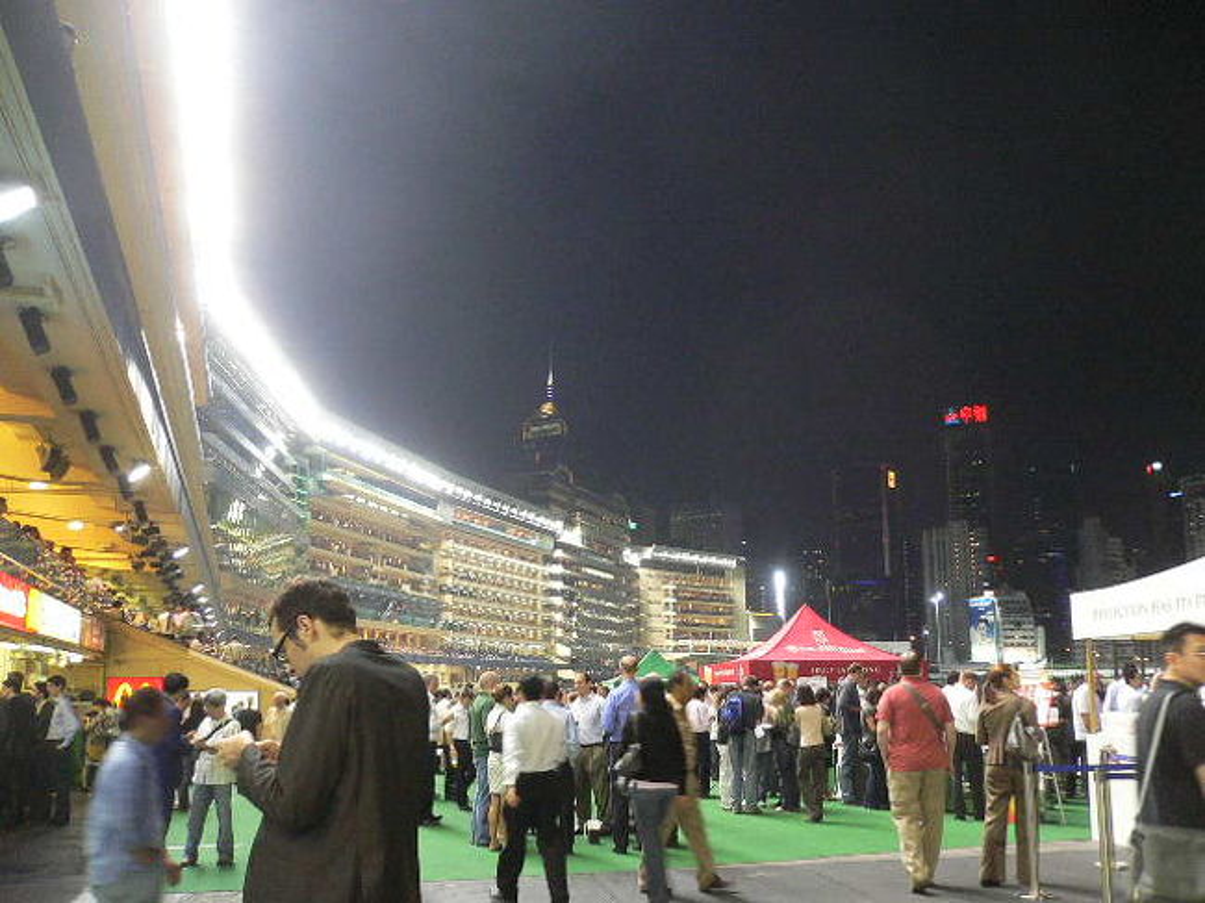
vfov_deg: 40.7
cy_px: 452
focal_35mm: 35
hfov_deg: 52.6
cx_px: 602
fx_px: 1218
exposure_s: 1/13
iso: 200
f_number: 2.8
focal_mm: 5.8
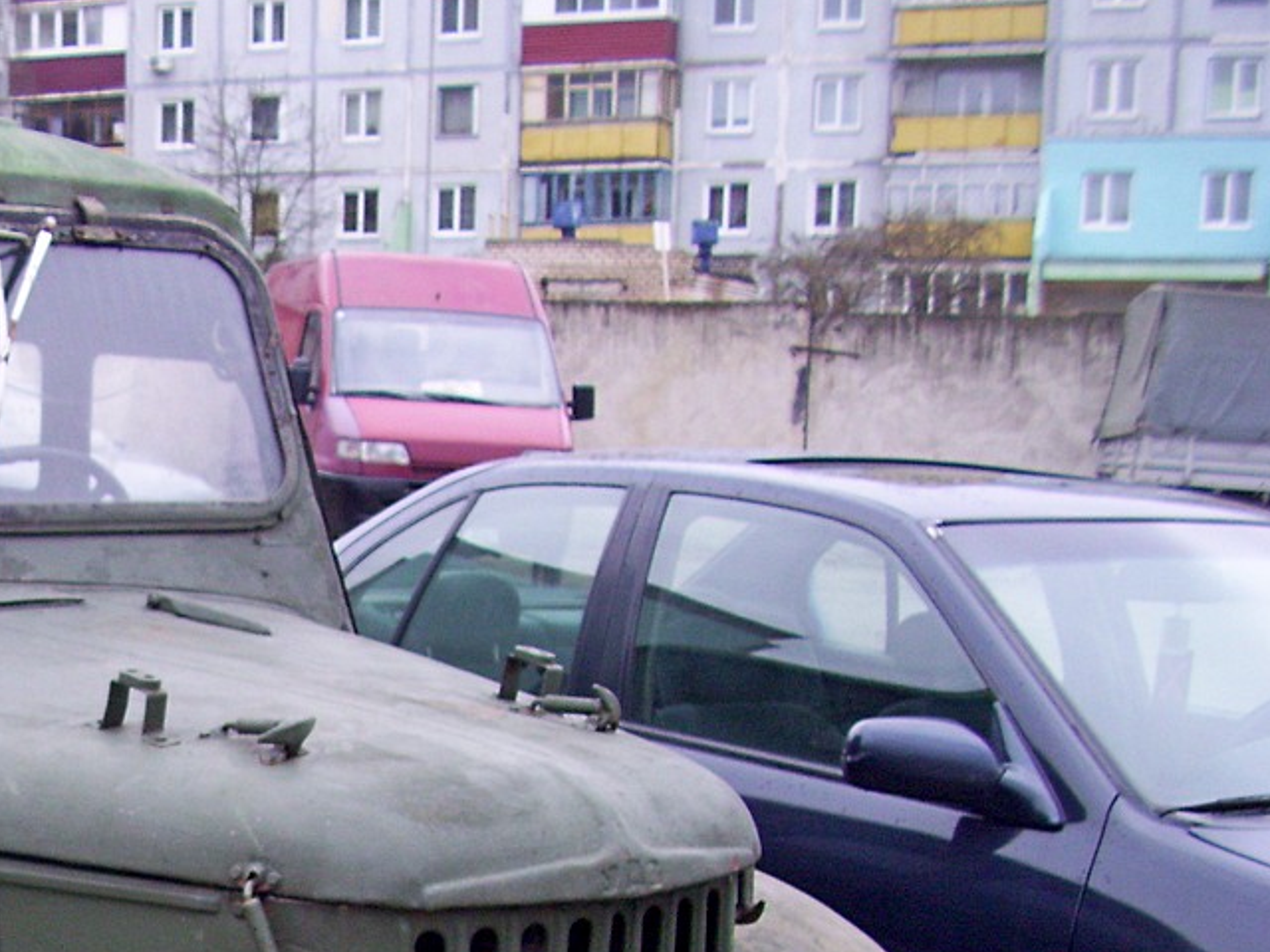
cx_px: -87
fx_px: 2568
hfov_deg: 25.9
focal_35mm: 70
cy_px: 1031
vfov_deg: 20.1
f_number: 2.9
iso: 80
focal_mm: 5.7
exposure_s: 1/125
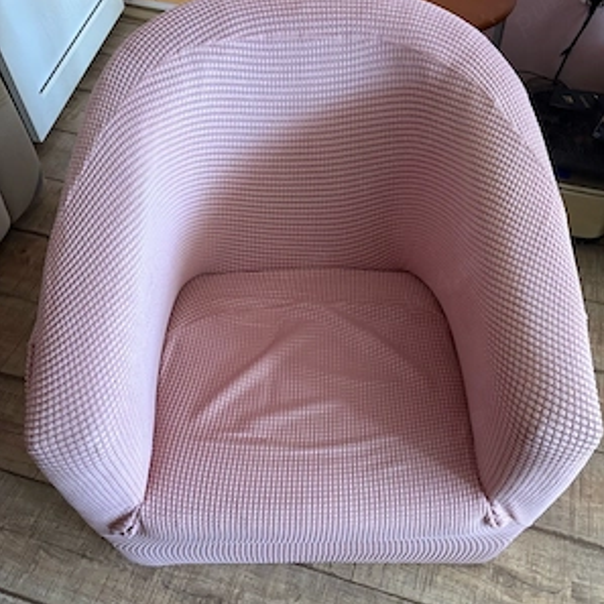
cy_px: 323
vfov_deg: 52.5
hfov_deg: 52.5
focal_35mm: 31
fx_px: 612
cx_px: 303
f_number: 1.6
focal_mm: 5.96
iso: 640
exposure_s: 1/39
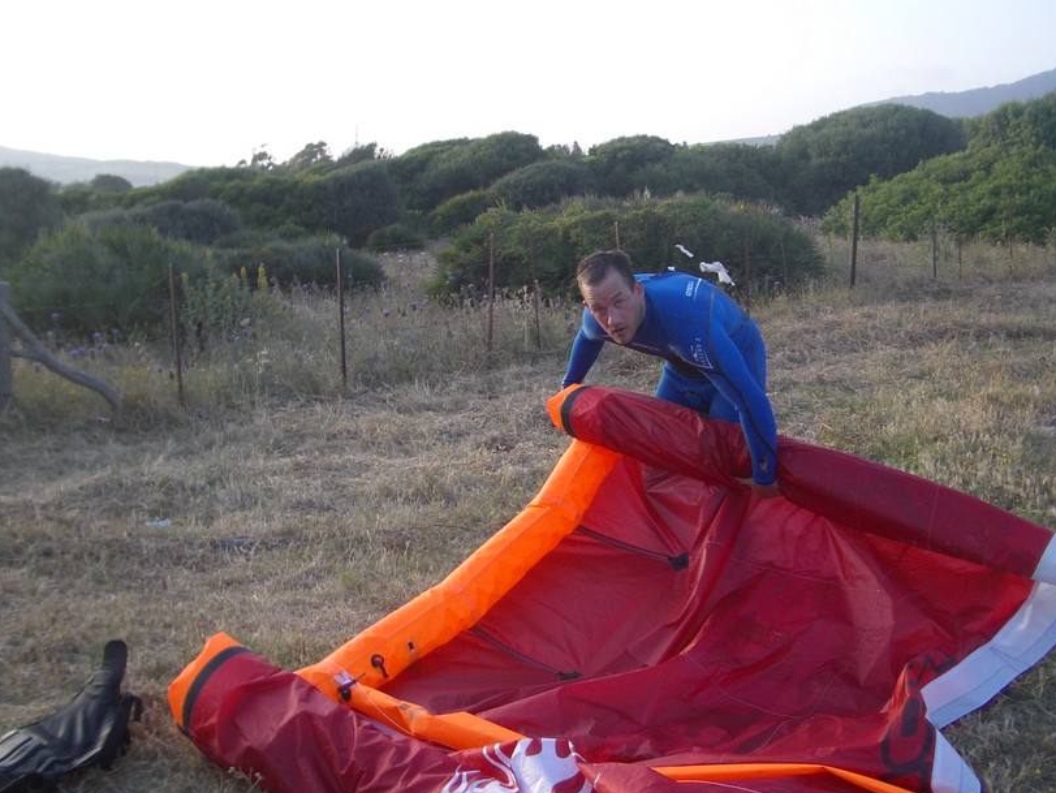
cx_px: 557
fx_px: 1251
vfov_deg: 35.2
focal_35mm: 41
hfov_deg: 45.7
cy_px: 419
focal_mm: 5.8
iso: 50
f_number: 2.6
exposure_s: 1/200
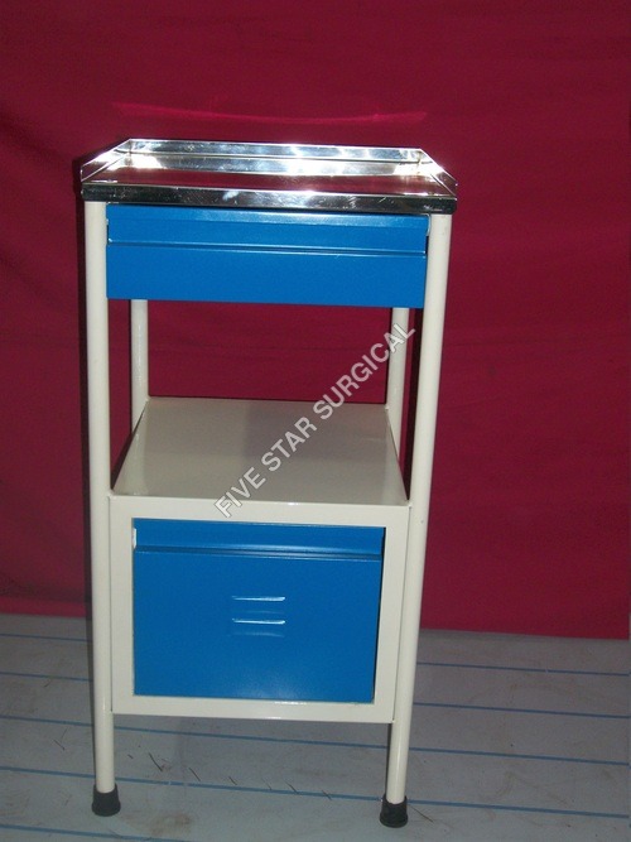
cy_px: 421
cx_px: 316
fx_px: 1216
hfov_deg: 29.1
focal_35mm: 50
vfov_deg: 38.2
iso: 160
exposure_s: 1/40
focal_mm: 8.8
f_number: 3.6
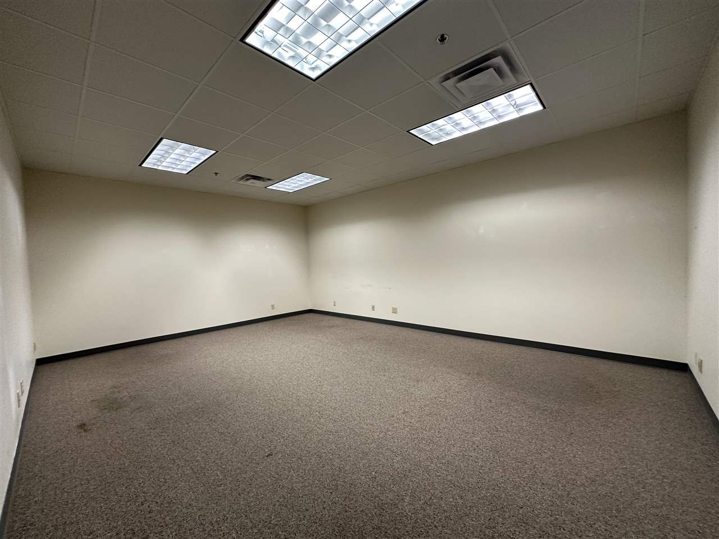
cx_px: 360
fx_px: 291
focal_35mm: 14
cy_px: 270
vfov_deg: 85.7
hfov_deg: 102.1
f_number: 2.2
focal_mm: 2.22
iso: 200
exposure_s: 1/60
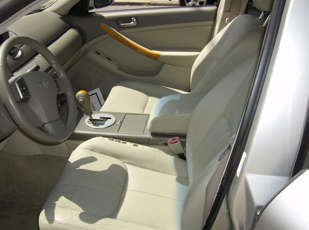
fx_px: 338
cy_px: 115
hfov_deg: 49.1
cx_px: 154
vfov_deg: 37.6
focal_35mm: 38
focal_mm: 6.4
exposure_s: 1/420
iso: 100
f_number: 4.8
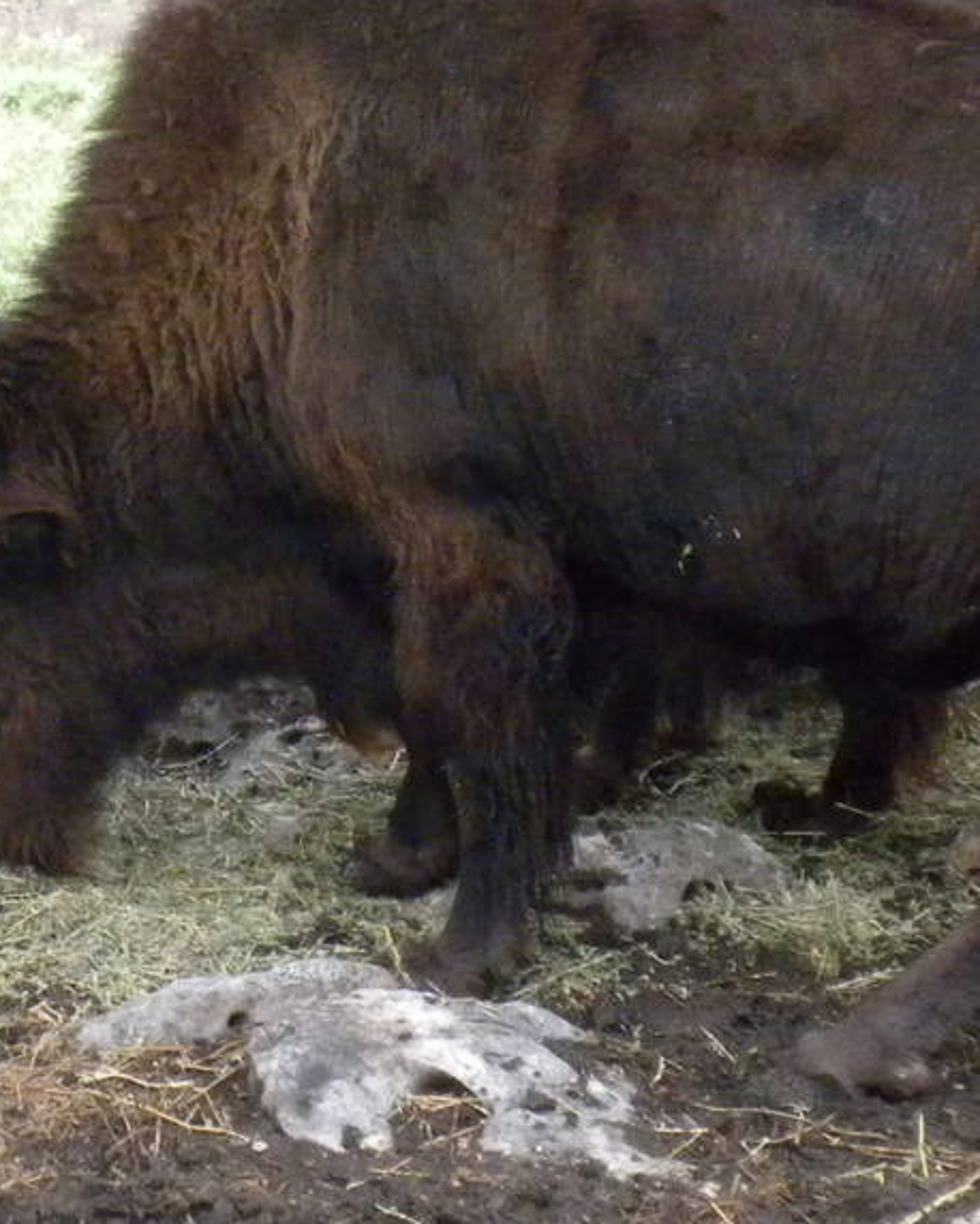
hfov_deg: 15.0
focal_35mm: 101
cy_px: 458
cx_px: 56
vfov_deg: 19.0
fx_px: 3660
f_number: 3.5
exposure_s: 1/148
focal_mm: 6.6
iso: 466
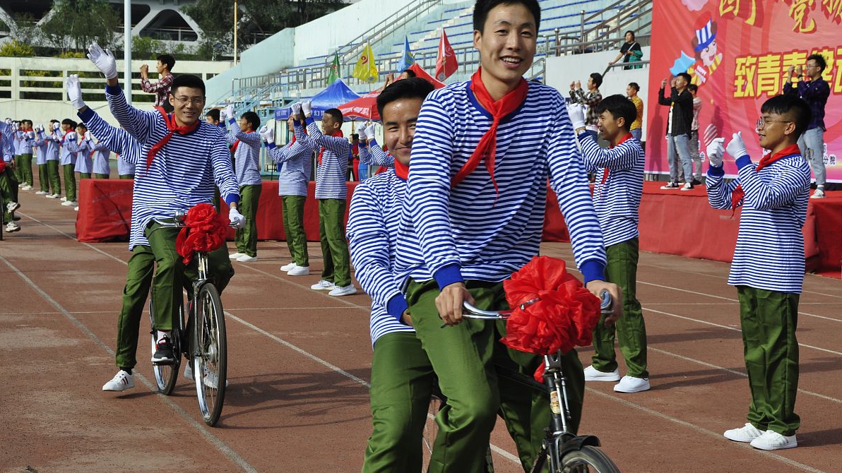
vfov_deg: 15.3
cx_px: 420
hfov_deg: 26.9
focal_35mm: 79
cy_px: 205
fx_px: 1763
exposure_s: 1/250
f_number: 10
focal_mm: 50
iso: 200
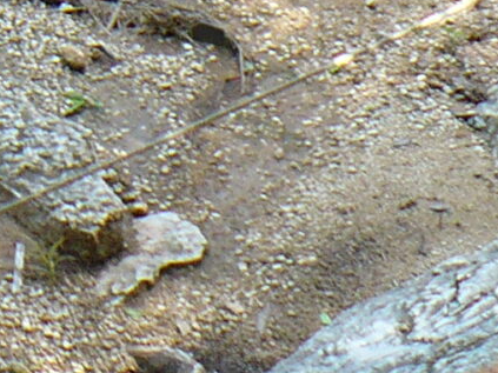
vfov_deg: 6.2
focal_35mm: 224
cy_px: -691
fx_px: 3222
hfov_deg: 8.1
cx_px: -718
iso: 100
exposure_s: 1/160
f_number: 2.8
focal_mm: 6.1
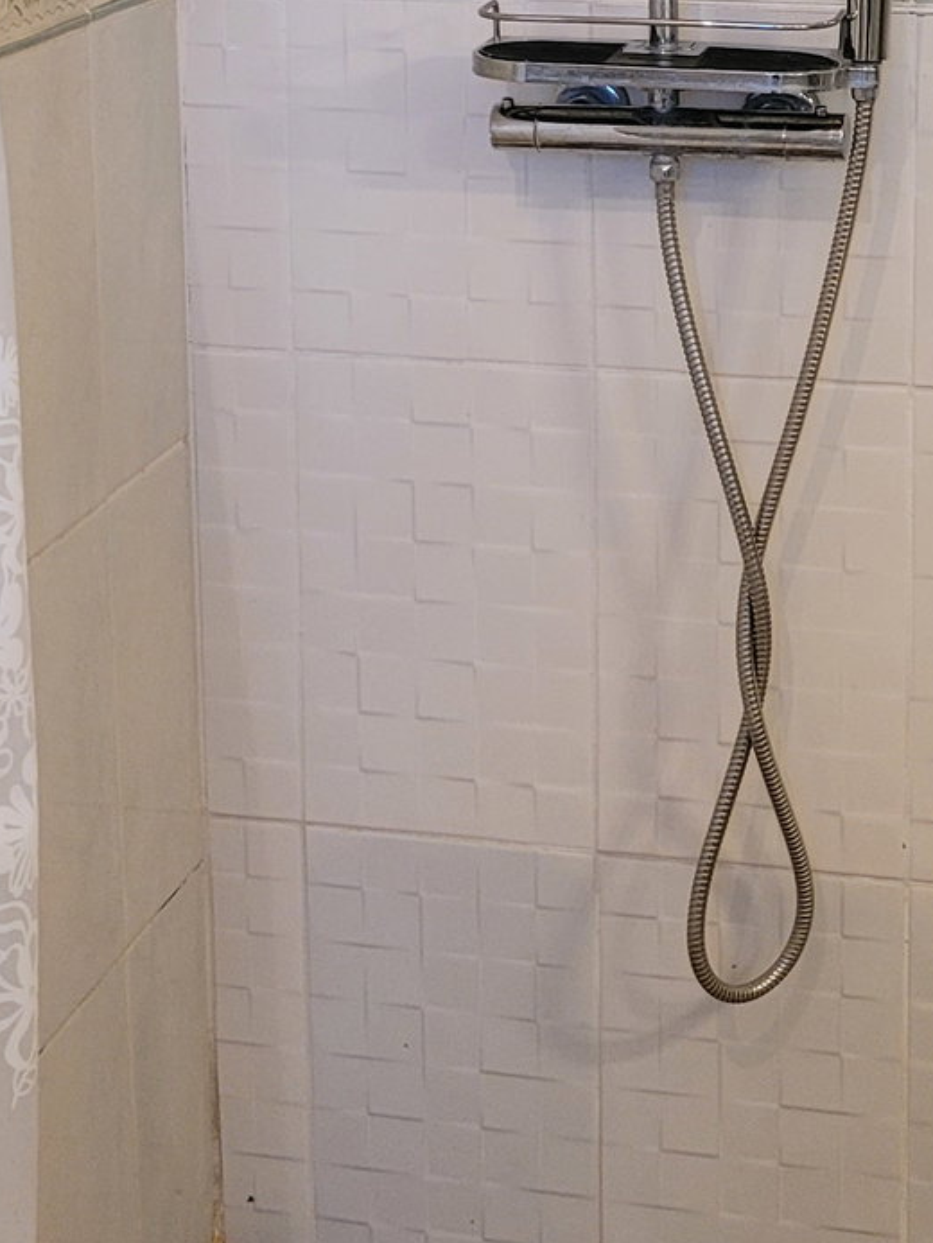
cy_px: 117
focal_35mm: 80
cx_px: 644
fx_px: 2874
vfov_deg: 23.7
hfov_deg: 18.4
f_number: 1.8
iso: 250
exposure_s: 1/50
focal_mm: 5.4
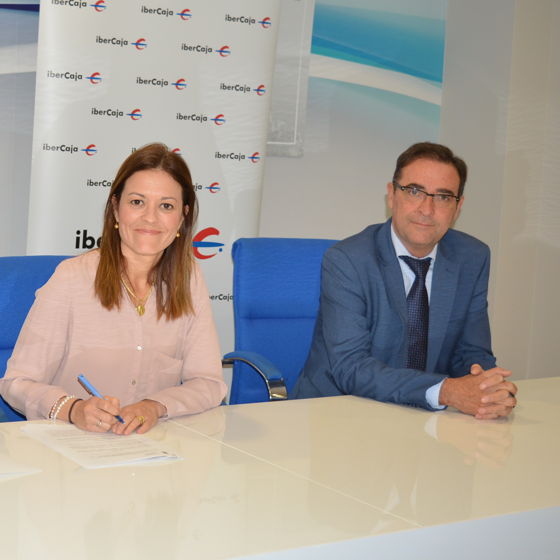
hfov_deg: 26.3
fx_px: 1167
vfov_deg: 27.0
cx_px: 78
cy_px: 248
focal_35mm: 64
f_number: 4
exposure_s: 1/60
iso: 400
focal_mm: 27
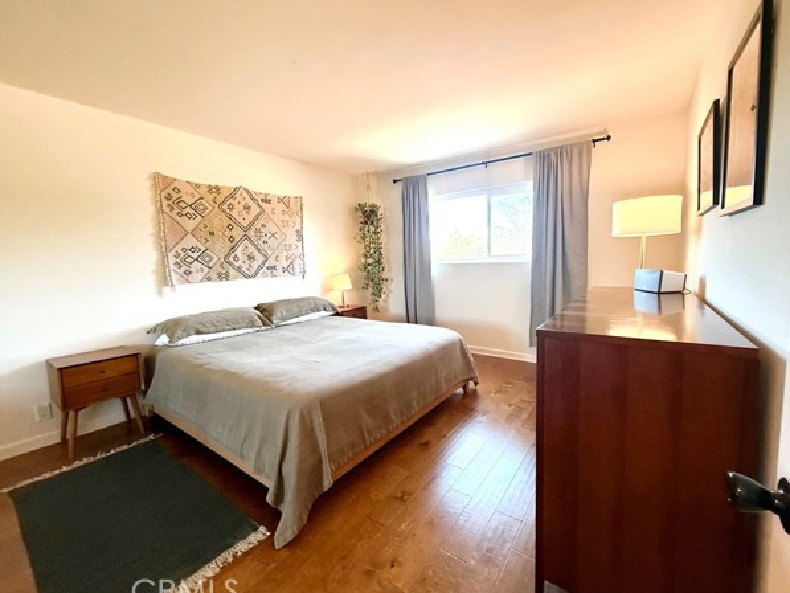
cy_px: 293
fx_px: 342
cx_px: 385
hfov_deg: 98.1
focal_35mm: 15
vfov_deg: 81.8
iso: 400
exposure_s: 1/120
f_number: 2.2
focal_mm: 2.22
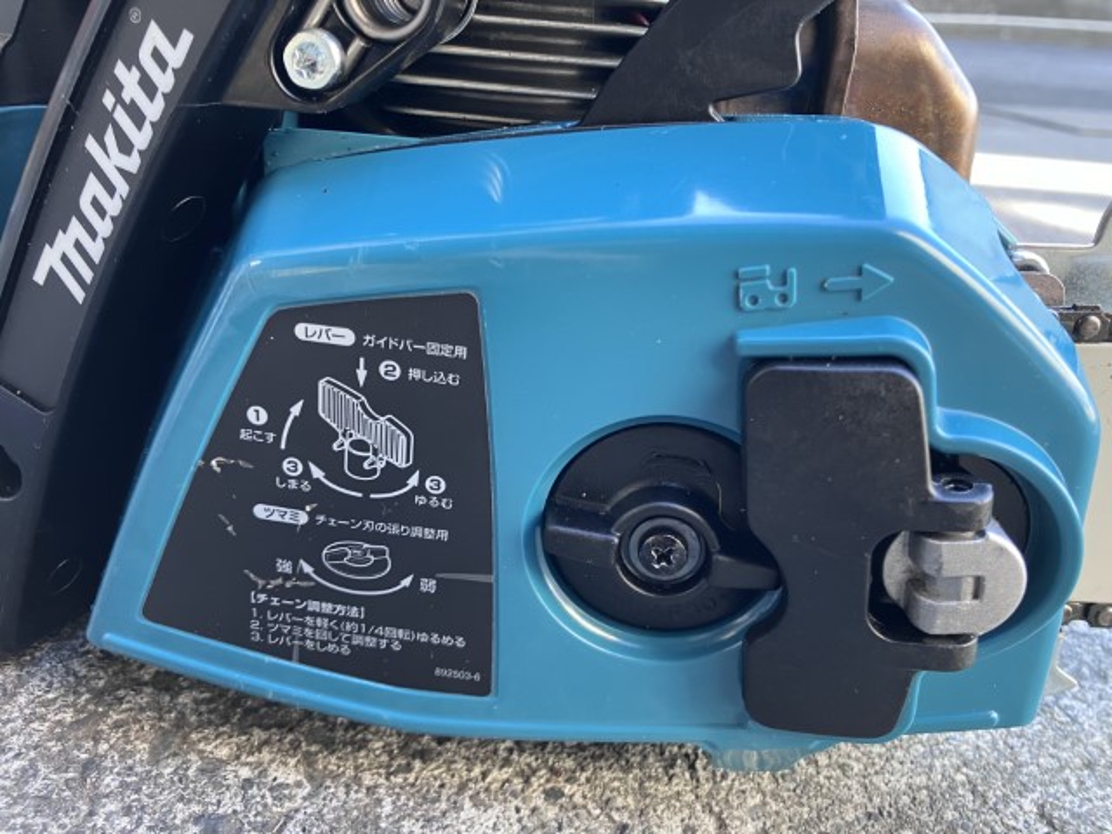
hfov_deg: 63.4
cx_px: 556
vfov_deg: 49.7
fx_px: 899
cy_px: 417
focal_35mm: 28
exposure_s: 1/60
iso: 100
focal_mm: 3.99
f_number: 1.8
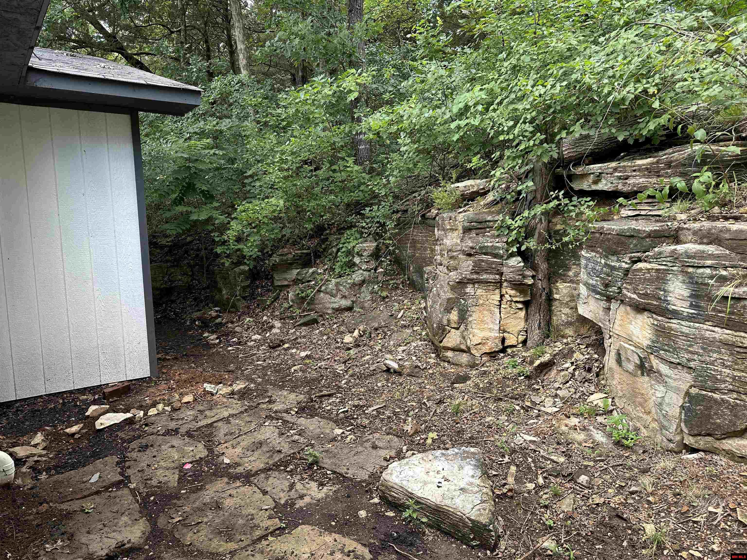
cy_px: 280
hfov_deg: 71.6
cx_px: 374
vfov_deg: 56.8
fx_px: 518
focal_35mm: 24
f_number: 1.78
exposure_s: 1/266
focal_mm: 6.86
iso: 80
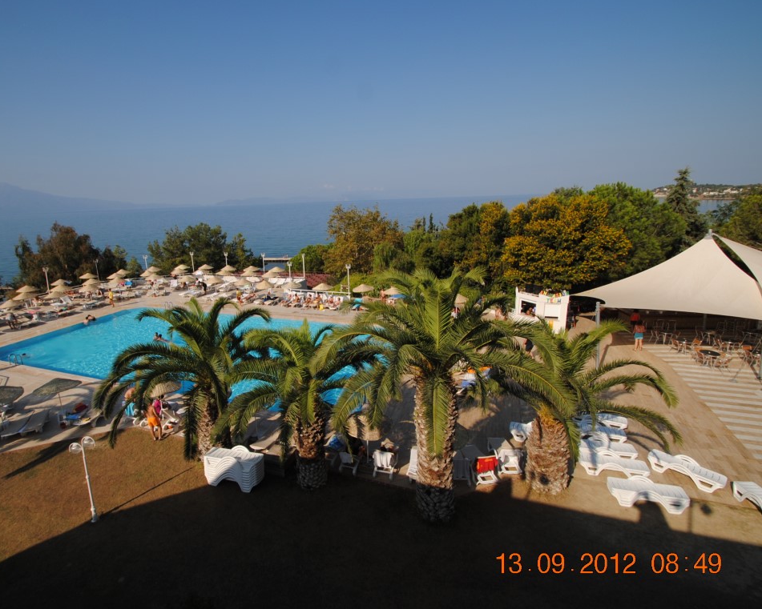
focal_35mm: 17
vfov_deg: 77.0
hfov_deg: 89.4
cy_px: 302
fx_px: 383
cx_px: 350
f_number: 10
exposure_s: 1/200
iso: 100
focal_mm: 10
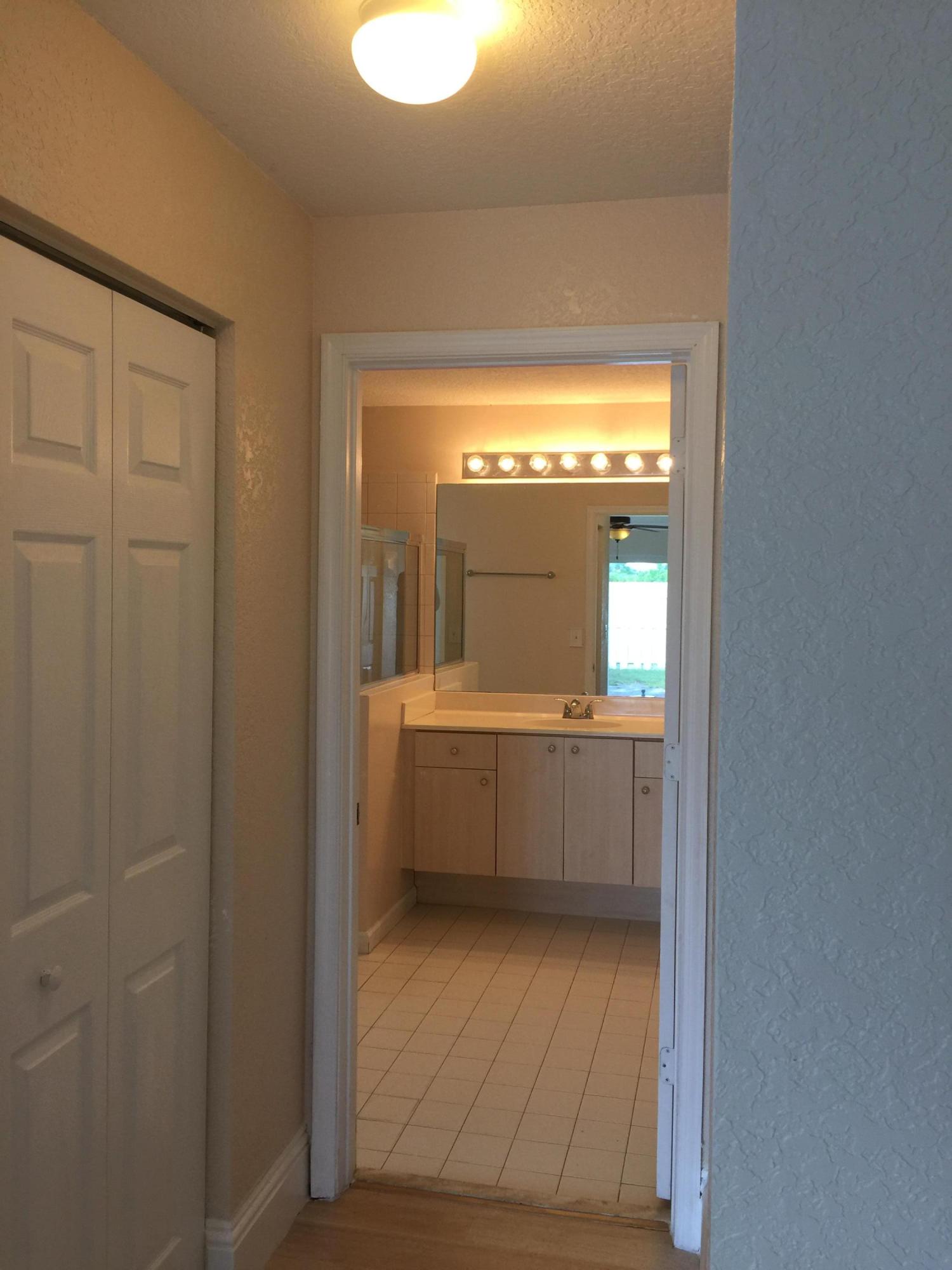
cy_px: 635
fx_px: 1063
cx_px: 476
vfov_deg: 61.7
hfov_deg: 48.2
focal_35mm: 29
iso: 32
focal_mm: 4.15
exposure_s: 1/40
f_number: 2.2
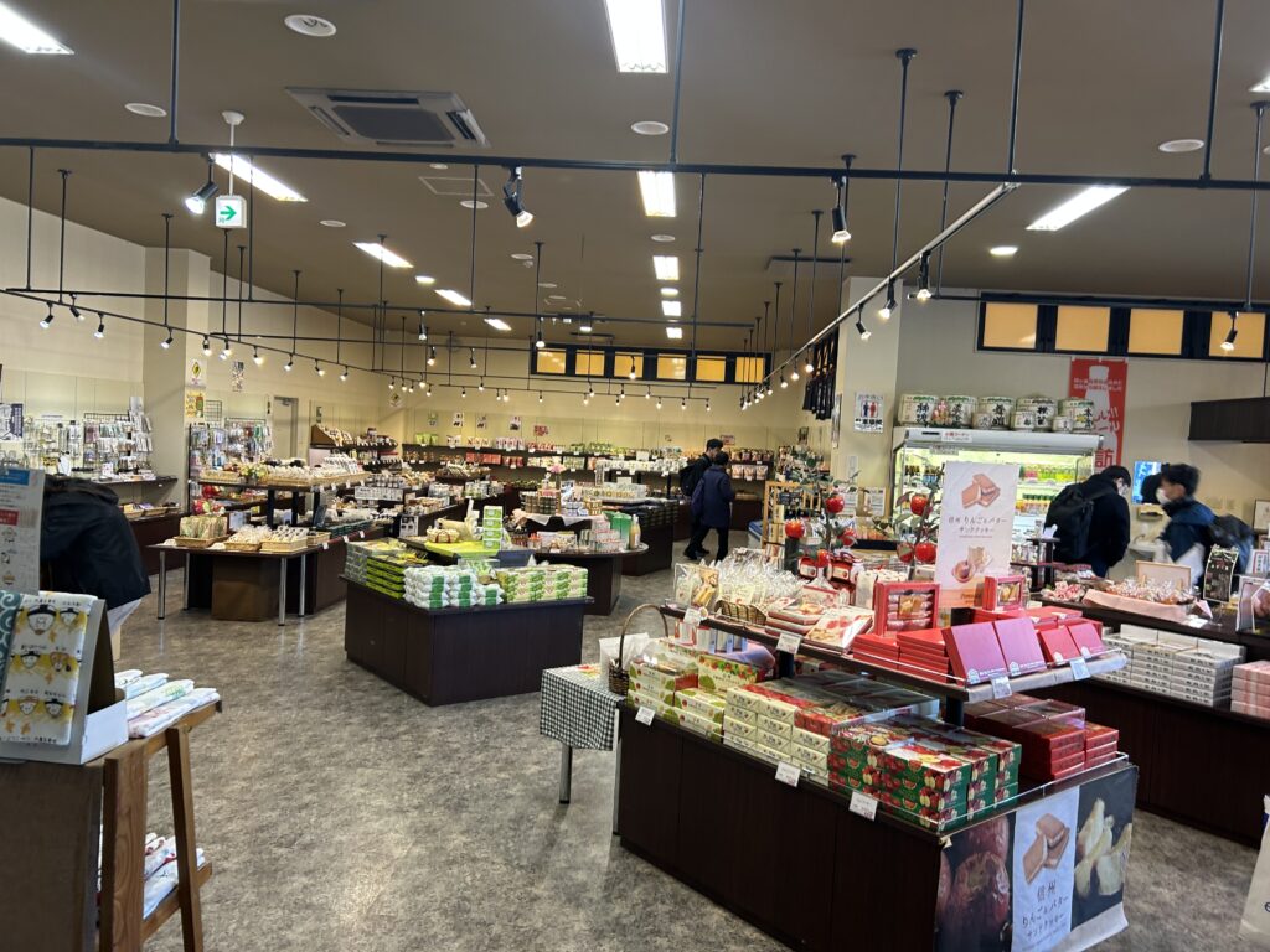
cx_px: 635
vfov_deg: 53.1
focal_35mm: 26
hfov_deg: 67.3
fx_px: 954
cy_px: 476
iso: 100
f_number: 1.5
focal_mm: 5.7
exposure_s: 1/60
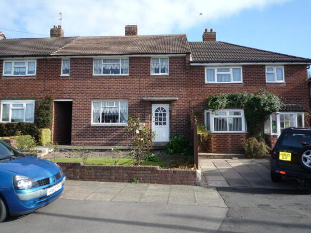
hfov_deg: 67.3
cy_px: 116
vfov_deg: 53.0
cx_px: 156
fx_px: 233
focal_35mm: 26
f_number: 3.2
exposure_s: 1/500
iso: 100
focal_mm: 4.4
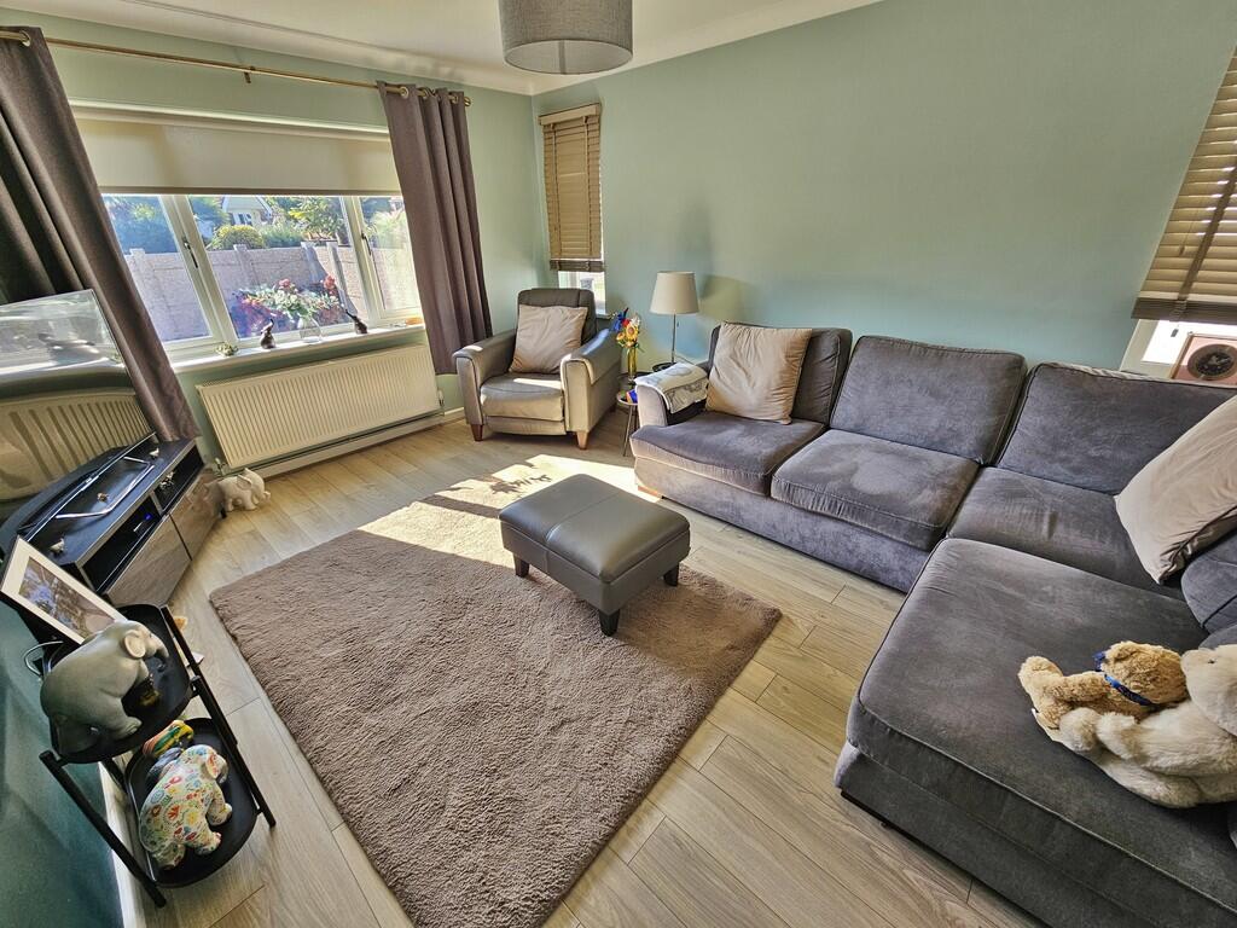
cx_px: 618
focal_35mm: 13
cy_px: 464
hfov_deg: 106.2
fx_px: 465
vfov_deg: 89.9
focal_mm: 2.2
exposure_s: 1/50
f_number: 2.2
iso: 50
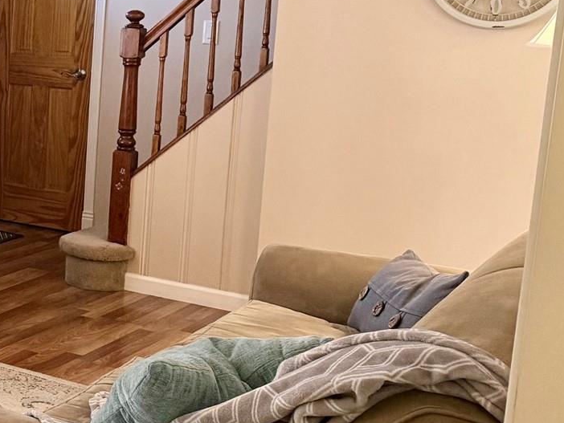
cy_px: 142
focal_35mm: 70
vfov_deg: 21.0
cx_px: -228
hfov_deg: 23.5
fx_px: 1141
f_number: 1.78
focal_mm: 6.76
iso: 250
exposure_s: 1/120
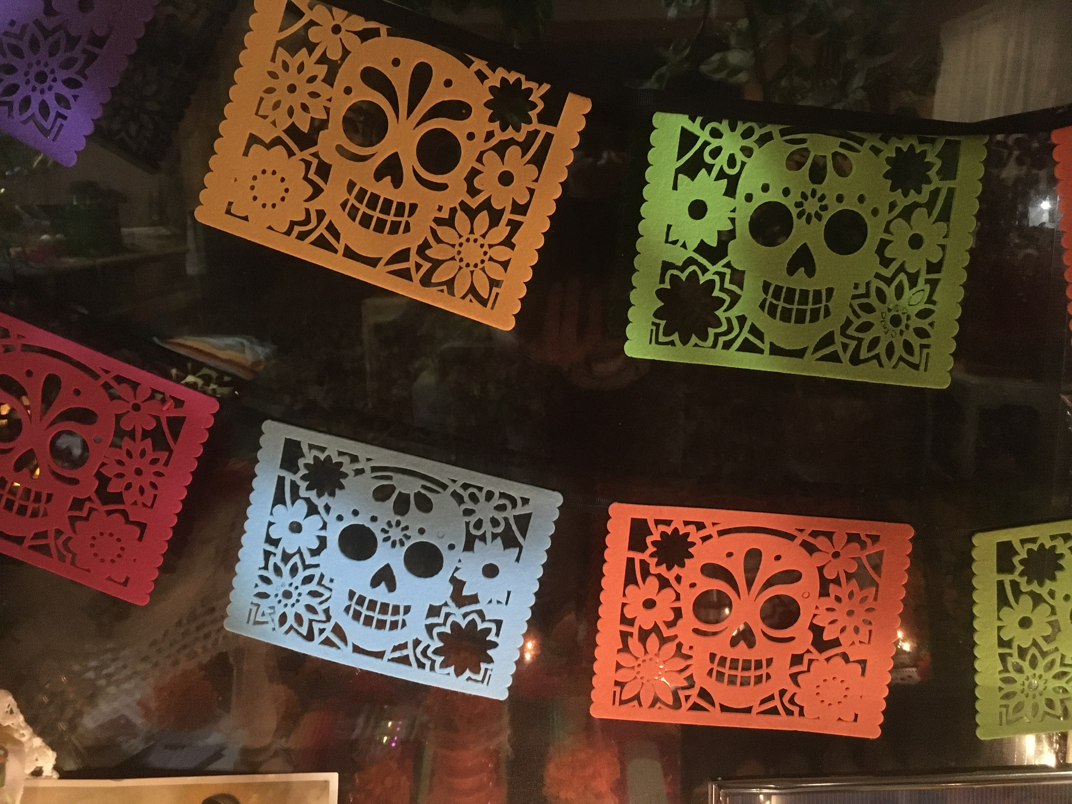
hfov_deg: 61.7
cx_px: 536
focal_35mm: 29
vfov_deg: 48.2
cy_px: 402
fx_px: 898
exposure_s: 1/15
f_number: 2.2
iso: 320
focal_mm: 4.15
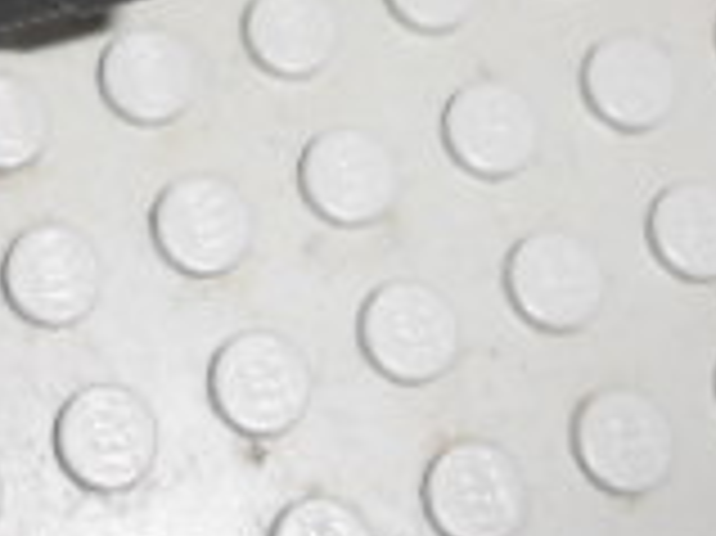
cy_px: -518
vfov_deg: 11.1
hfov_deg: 16.0
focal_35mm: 121
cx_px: 23
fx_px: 2501
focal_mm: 5.3
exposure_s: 1/25
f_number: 11.9
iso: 200
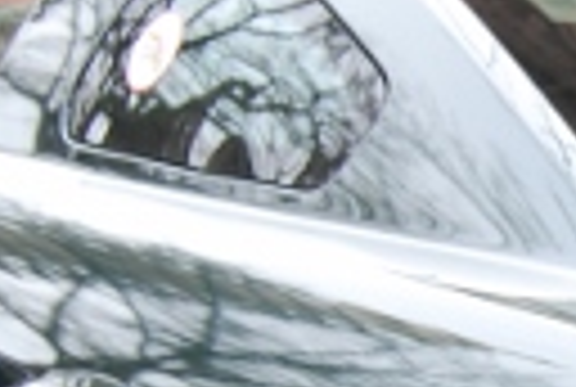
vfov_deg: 6.6
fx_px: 3304
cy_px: 554
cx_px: 922
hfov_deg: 9.6
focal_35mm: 206
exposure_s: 1/125
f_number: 5.6
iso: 200
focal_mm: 22
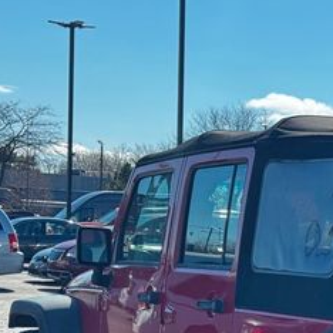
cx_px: 383
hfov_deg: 14.6
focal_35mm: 116
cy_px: 336
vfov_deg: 14.8
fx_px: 1262
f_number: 1.78
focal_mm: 6.76
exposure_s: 1/2179
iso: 64
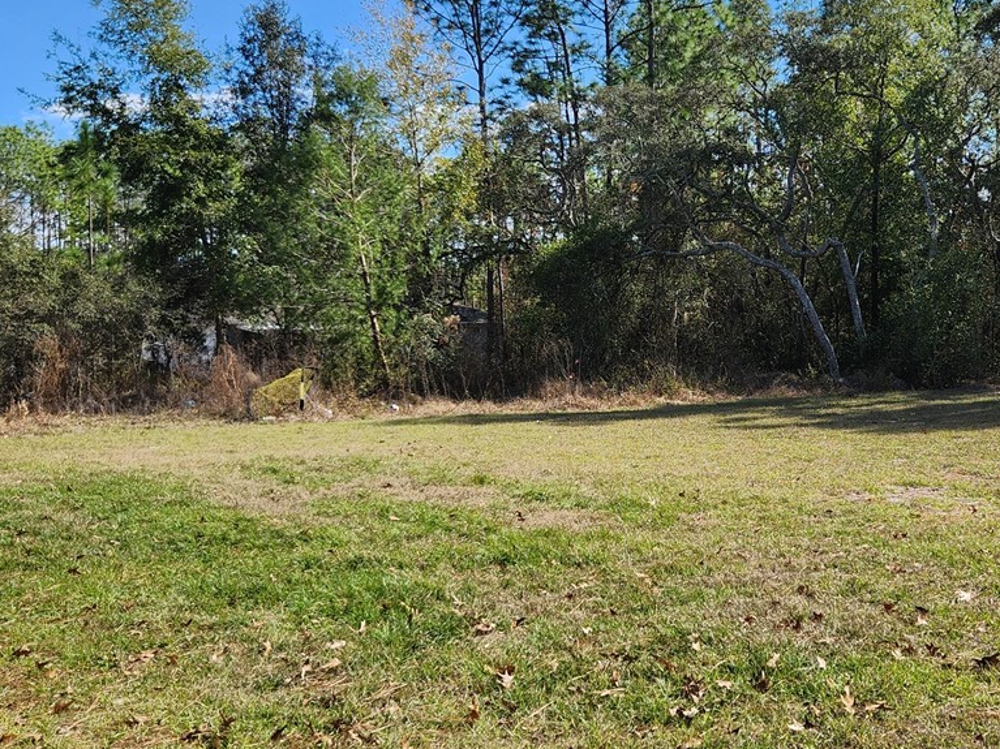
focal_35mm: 48
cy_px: 365
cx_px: 699
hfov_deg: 39.0
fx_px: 1386
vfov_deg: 30.3
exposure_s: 1/992
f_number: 1.8
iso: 20
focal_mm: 5.4
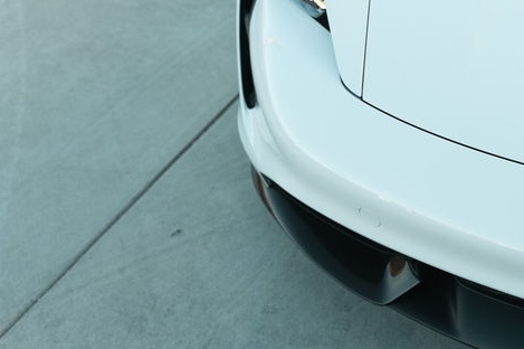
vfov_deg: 24.7
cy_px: 90
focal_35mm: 54
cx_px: 407
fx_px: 788
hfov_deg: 35.8
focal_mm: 33.1
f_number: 2.8
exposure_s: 1/200
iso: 200
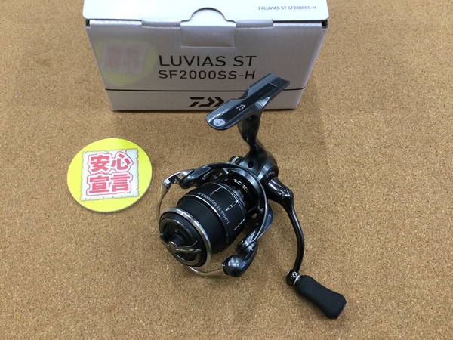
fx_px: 406
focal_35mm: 31
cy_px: 170
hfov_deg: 58.4
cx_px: 226
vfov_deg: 45.4
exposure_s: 1/30
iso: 40
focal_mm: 3.3
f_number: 2.4
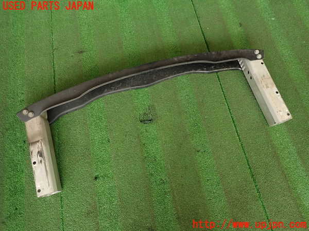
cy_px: 116
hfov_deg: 69.4
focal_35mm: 25
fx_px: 223
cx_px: 154
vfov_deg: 54.9
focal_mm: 4.5
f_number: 2
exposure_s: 1/60
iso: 160
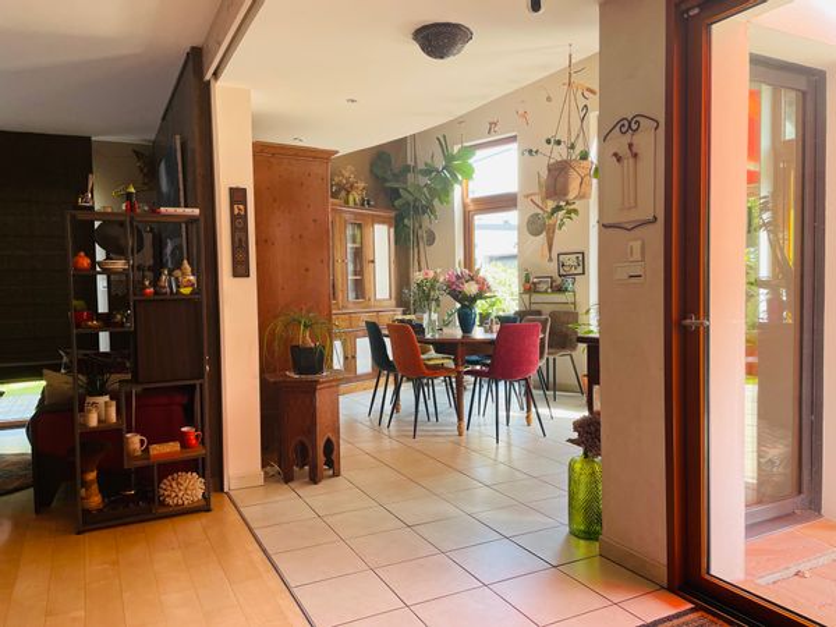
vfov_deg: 53.1
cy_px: 314
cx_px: 418
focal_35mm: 26
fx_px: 628
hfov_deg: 67.3
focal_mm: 4.2
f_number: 1.6
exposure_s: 1/121
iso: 80
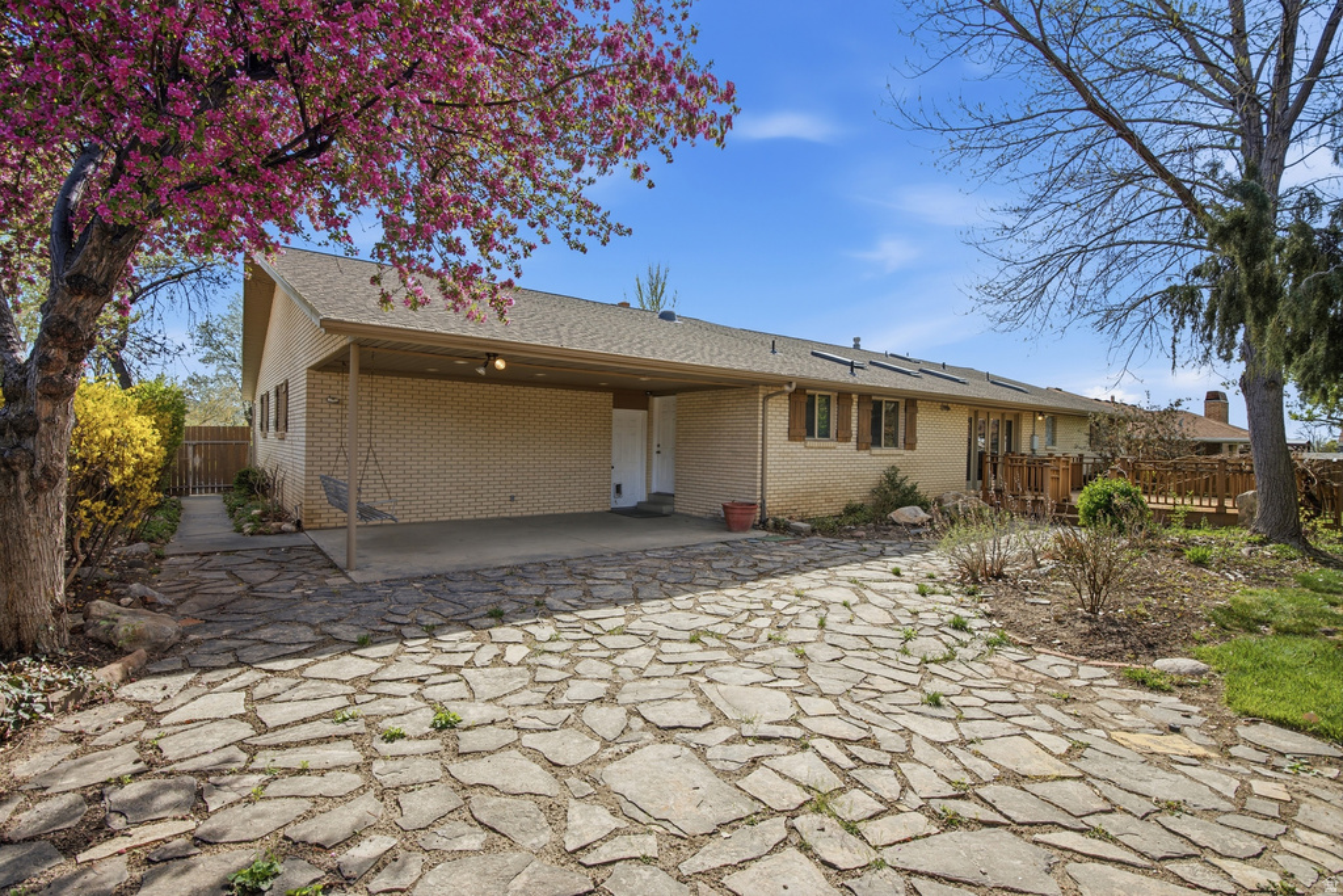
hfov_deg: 96.7
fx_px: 597
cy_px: 448
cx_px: 672
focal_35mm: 16
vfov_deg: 73.8
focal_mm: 16
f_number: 9
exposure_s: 1/3200
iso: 250
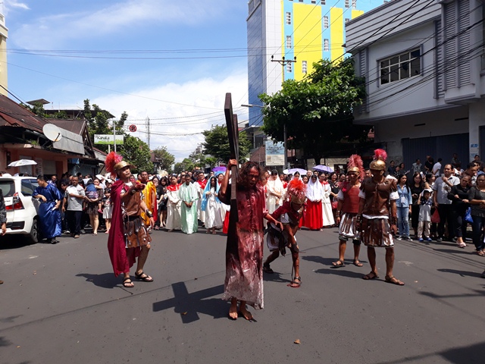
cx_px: 242
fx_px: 378
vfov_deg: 51.4
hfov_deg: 65.3
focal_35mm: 27
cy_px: 182
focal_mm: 3.71
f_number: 1.7
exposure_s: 1/1629
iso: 40
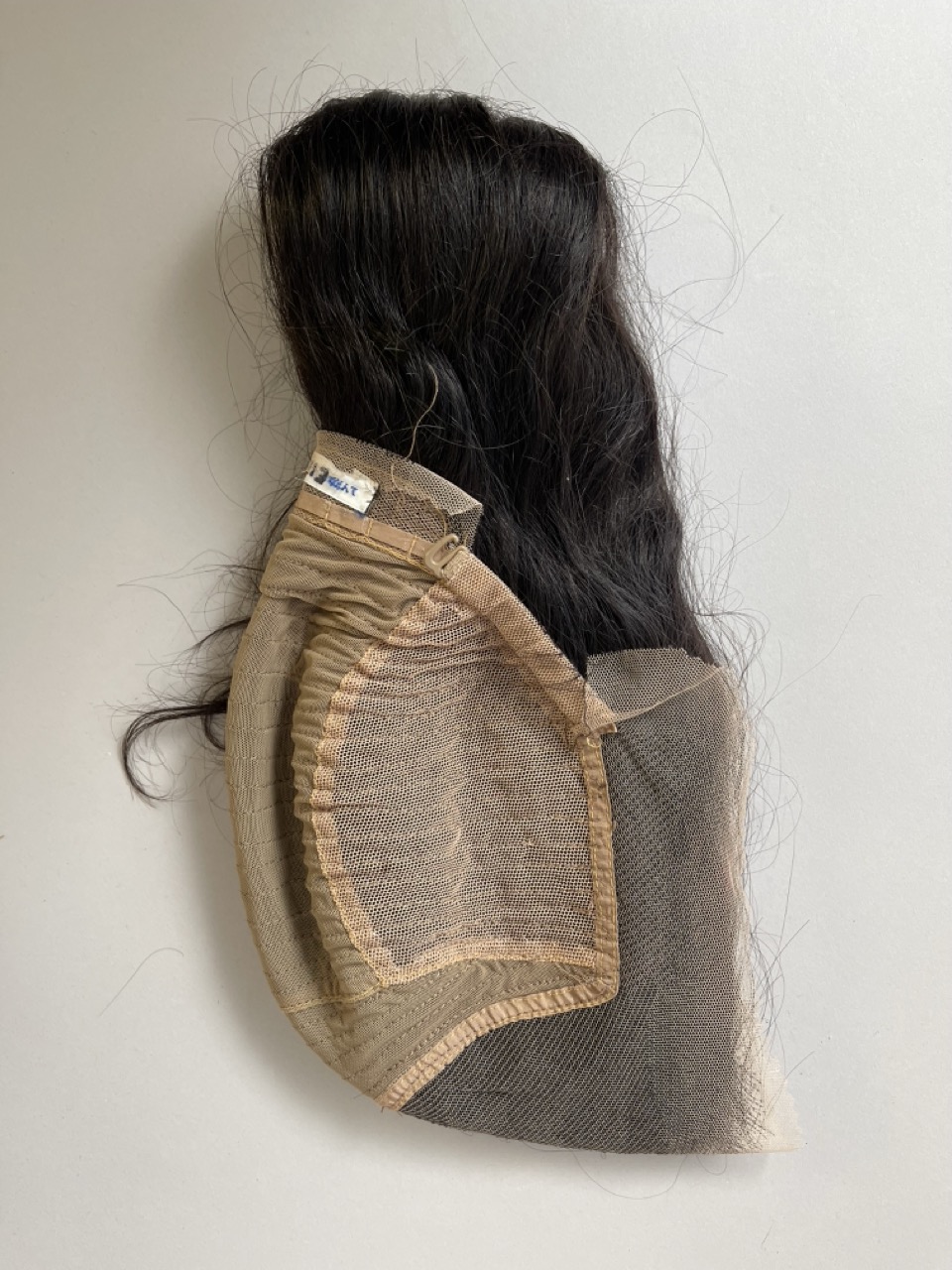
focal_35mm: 25
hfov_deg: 54.9
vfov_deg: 69.4
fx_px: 917
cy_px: 635
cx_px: 476
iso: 100
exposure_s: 1/121
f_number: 1.6
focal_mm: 5.1
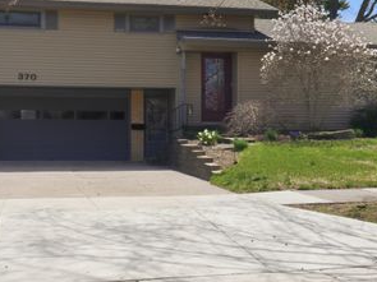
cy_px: 114
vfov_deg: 24.0
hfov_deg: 31.7
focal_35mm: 61
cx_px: 210
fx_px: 664
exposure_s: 1/400
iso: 200
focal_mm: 18
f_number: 9
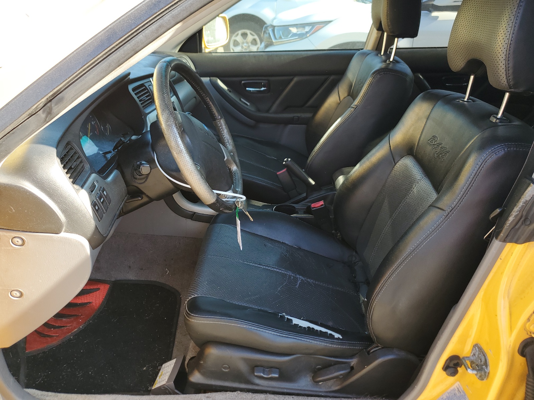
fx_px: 401
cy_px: 200
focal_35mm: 26
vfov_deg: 53.1
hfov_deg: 67.3
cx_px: 267
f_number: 1.5
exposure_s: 1/200
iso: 50
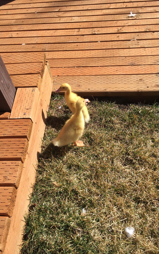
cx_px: 79
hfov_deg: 40.6
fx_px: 215
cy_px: 127
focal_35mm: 31
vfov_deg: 61.2
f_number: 2.2
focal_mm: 4.15
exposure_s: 1/1319
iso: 32
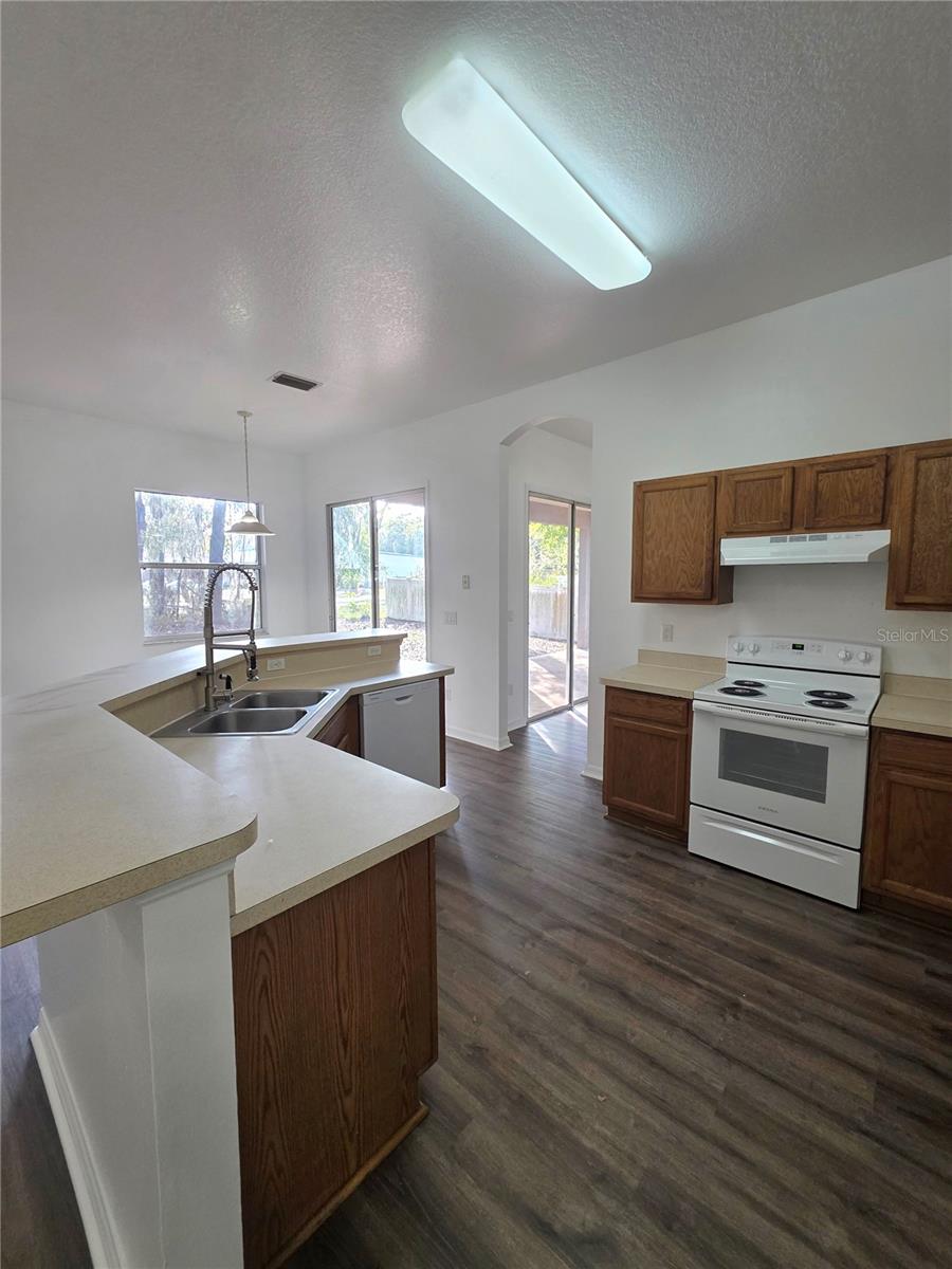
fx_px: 477
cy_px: 634
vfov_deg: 106.2
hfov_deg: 89.9
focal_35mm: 13
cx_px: 476
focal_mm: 2.2
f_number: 1.9
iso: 160
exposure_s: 1/120
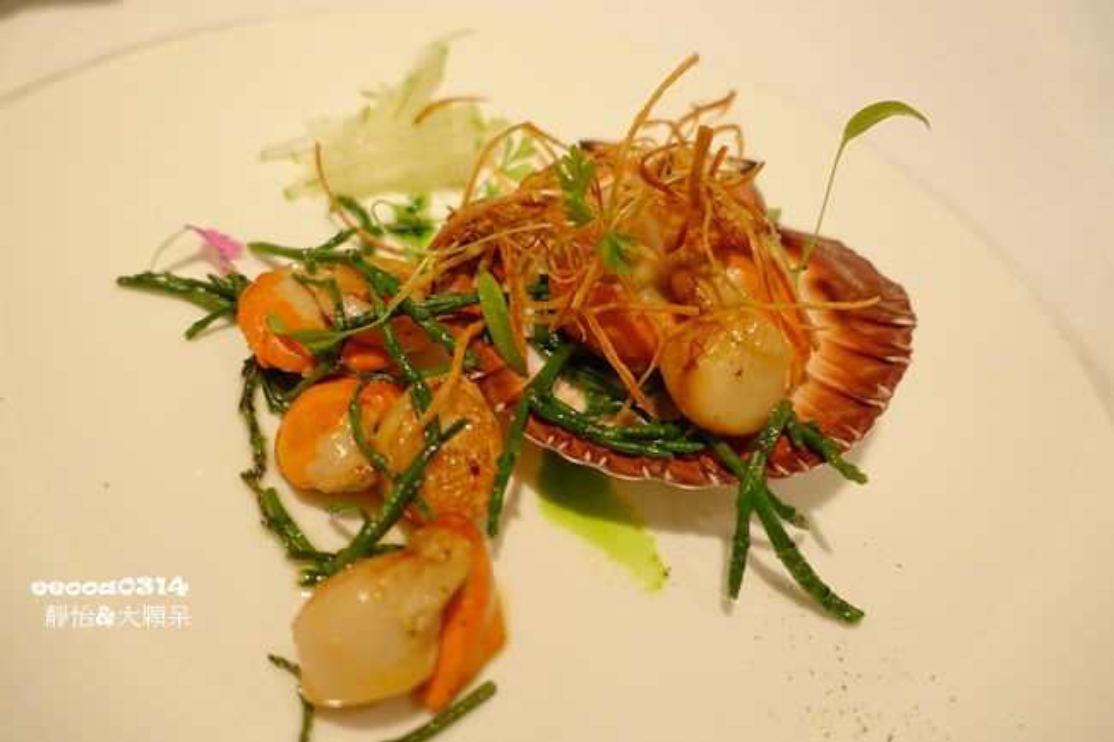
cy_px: 371
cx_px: 557
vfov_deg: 53.1
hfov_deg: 73.8
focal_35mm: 24
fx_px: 742
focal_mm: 8.8
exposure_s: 1/30
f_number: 1.8
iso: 640
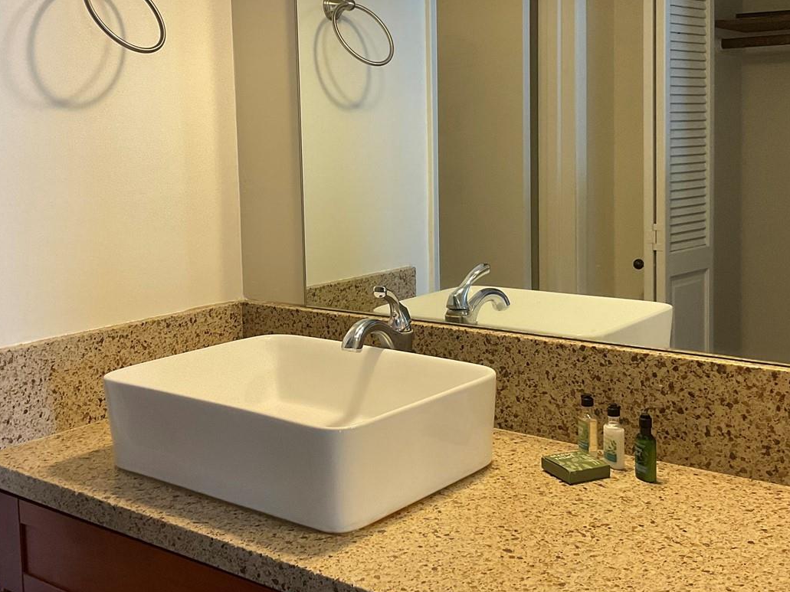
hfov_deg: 42.1
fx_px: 1027
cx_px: 375
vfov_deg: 32.0
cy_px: 225
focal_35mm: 45
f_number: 1.8
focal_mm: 3
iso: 80
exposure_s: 1/60
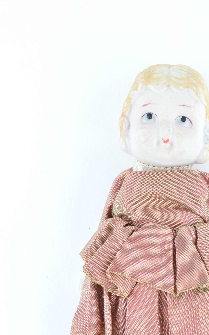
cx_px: 153
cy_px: 275
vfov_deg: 25.7
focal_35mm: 79
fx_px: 719
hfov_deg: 16.5
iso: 100
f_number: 8
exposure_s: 1/30
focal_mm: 31
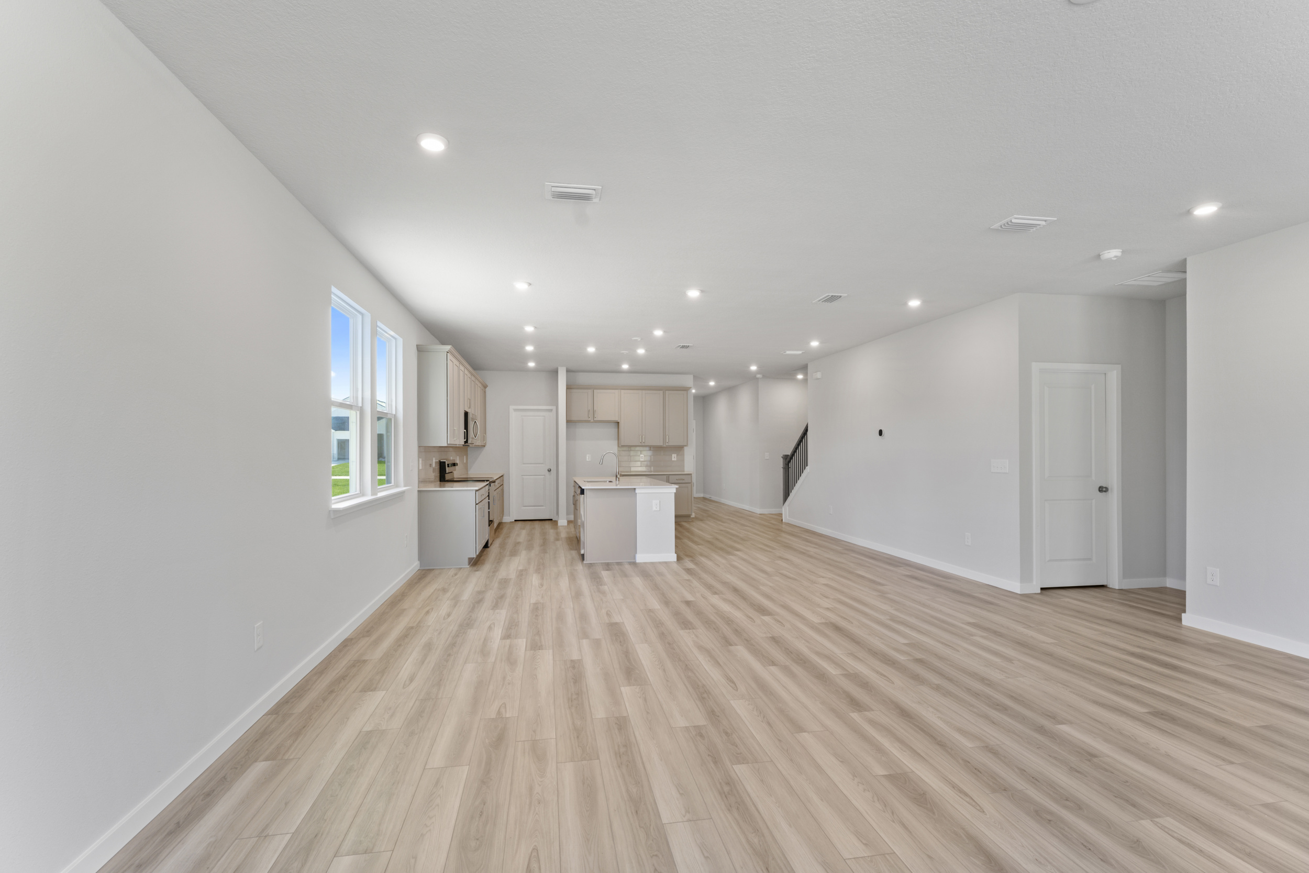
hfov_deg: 97.1
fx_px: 578
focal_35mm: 16
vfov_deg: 74.1
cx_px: 654
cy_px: 436
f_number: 9
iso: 250
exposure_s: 1/4
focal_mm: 15.9
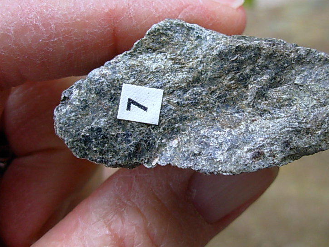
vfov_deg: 27.0
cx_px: 210
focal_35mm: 54
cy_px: 99
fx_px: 513
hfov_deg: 35.3
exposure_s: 1/157
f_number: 2.9
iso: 50
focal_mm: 6.3
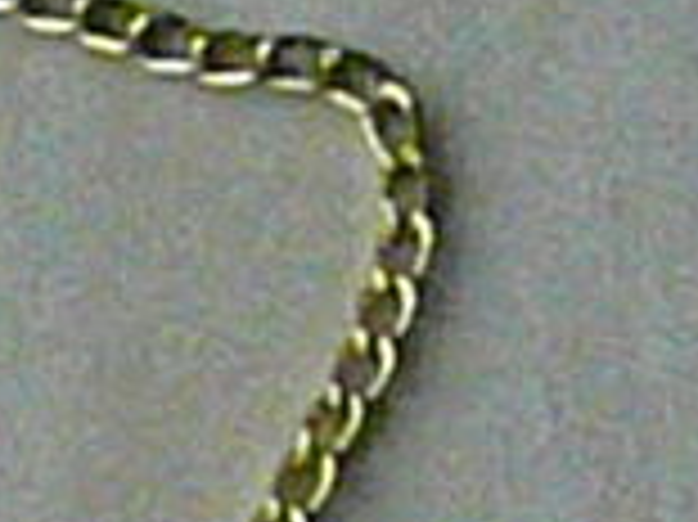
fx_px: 8200
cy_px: 1161
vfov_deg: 3.6
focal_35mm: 407
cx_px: -1405
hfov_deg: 4.7
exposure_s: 1/250
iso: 3200
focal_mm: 10.3
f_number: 13
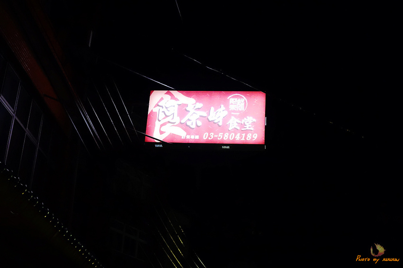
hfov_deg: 36.9
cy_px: 134
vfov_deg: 25.0
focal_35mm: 54
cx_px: 202
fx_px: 604
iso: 3200
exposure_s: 1/50
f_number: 3.5
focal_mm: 20.19
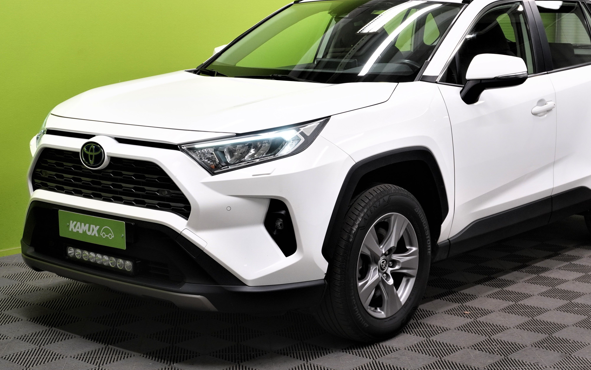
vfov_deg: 20.3
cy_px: 132
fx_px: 1031
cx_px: 348
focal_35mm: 64
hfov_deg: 31.9
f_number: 7.1
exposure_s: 1/20
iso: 320
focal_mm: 28
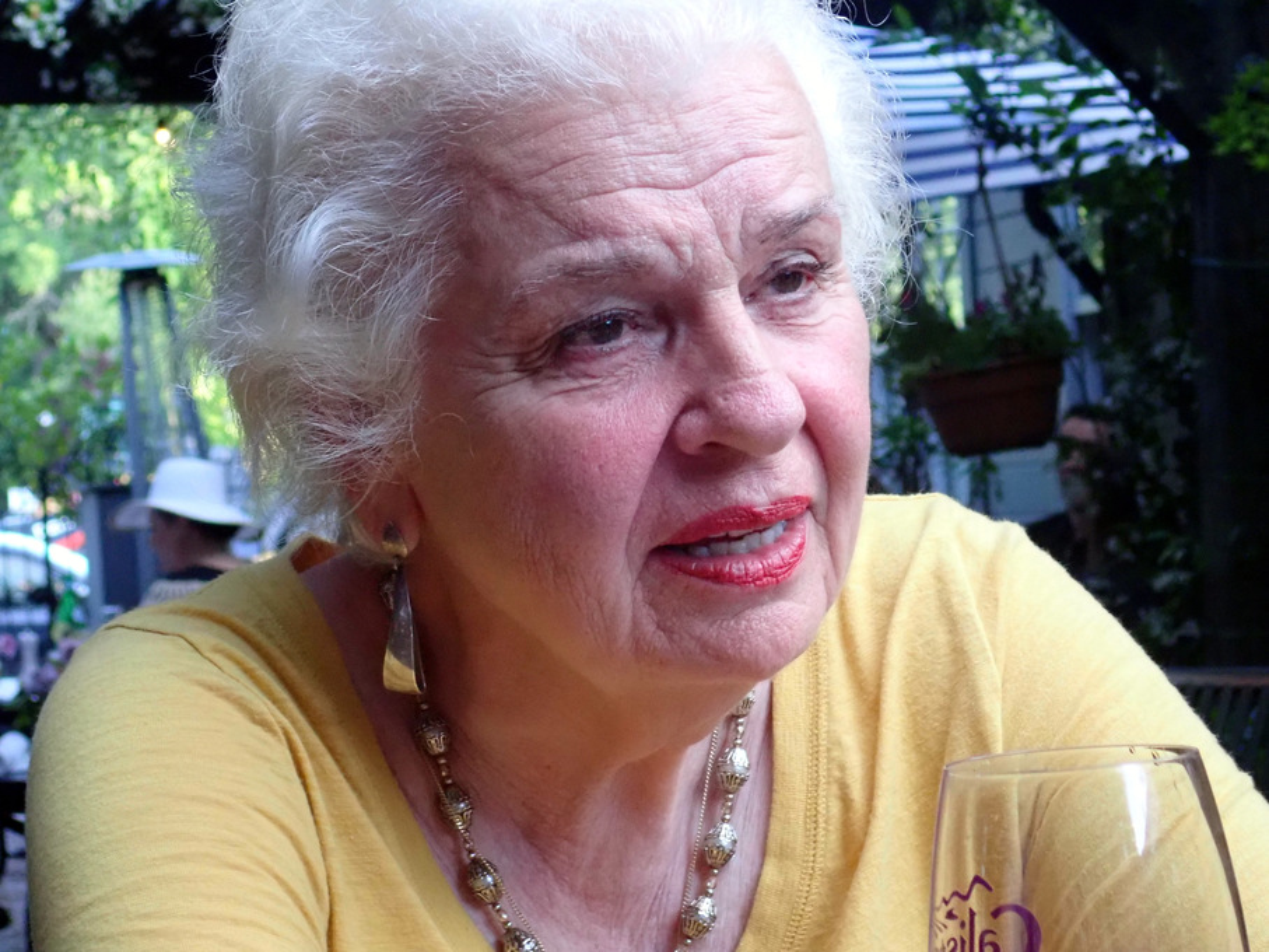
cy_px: 476
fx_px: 3665
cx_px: 634
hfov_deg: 19.6
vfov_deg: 14.8
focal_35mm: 100
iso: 1250
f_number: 4.9
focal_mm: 18
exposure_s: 1/100
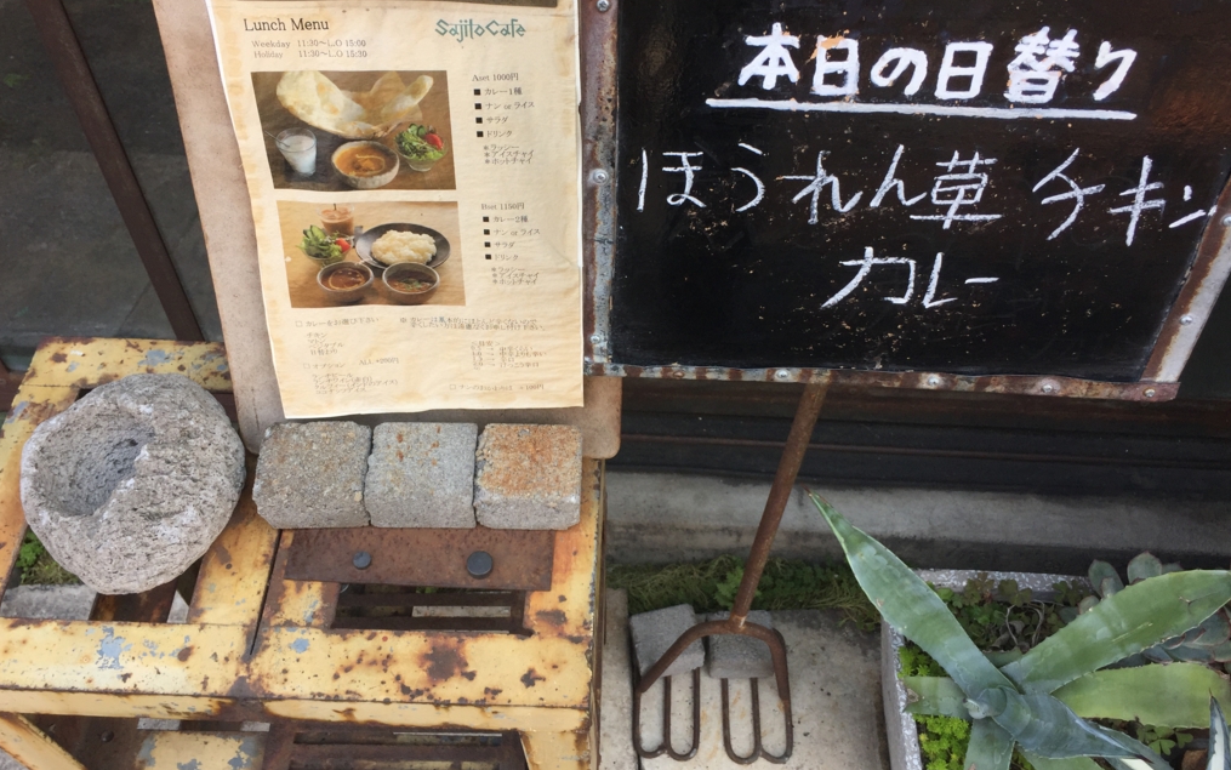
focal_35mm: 31
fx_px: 1040
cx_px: 614
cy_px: 348
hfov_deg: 61.2
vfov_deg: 40.6
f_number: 2.2
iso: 32
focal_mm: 4.15
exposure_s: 1/366
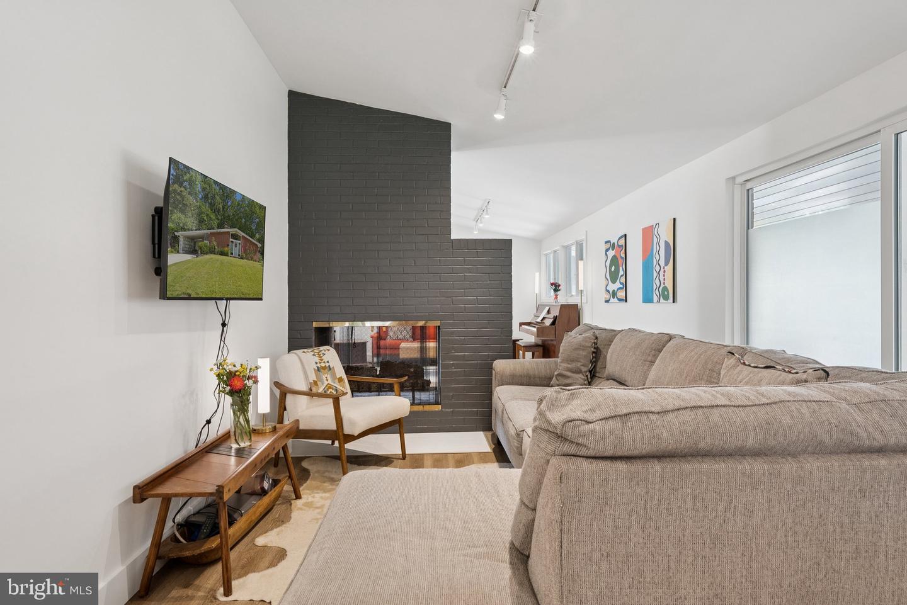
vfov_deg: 64.6
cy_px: 302
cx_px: 454
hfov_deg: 86.9
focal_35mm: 19
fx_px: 479
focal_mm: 19
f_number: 7.1
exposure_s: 1/20
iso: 640
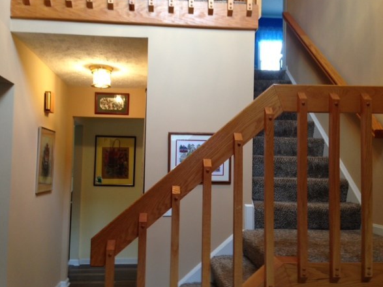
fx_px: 398
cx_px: 187
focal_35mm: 36
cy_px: 148
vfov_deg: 39.6
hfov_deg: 51.4
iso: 80
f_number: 2.4
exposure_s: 1/20
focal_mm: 4.13
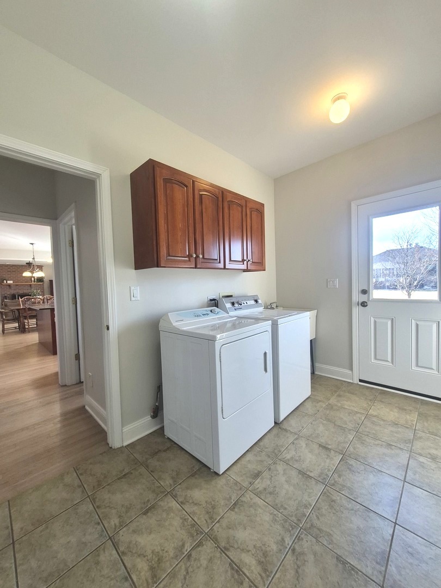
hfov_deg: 89.9
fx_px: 221
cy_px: 294
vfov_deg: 106.2
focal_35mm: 13
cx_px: 220
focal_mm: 1.74
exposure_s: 1/120
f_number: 2.2
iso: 80
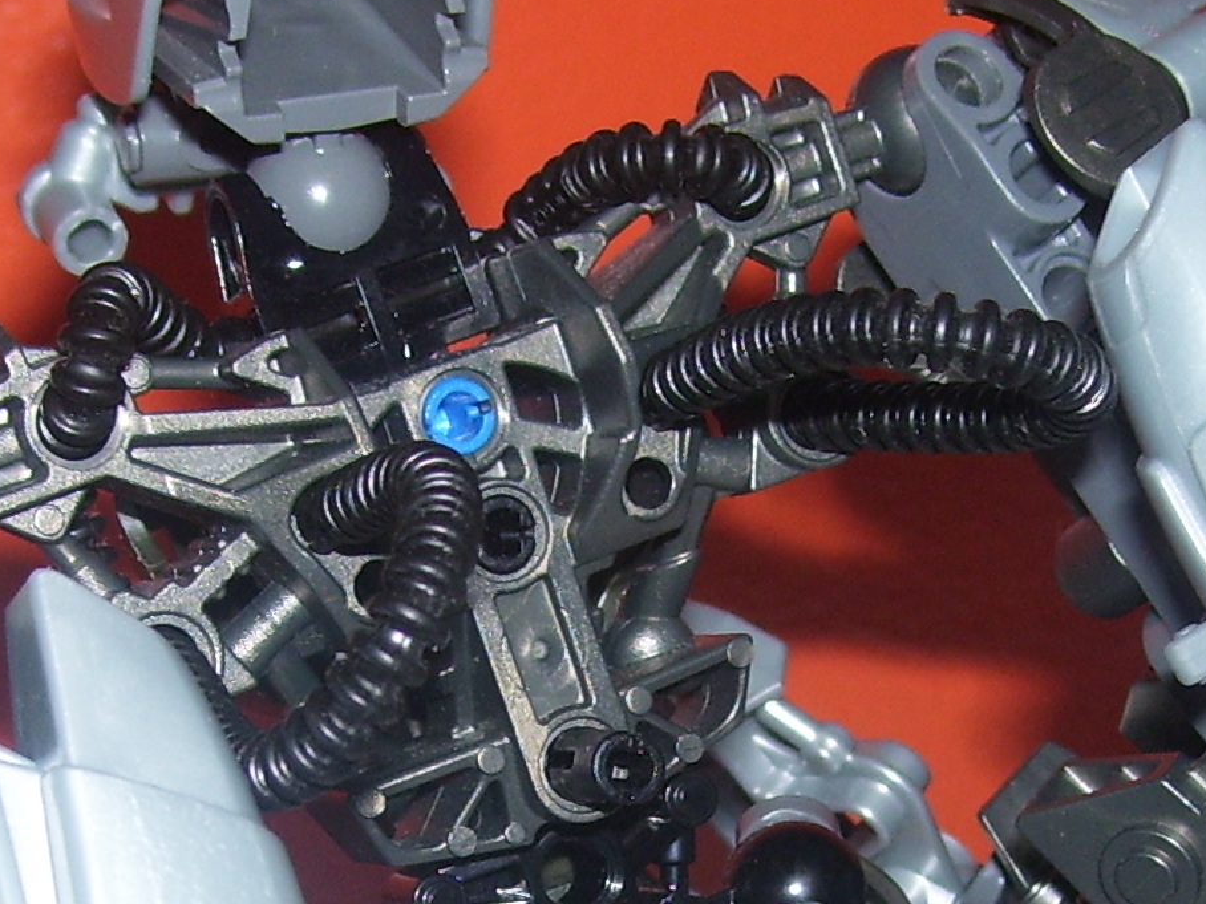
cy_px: 1082
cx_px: 615
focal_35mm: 105
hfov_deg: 18.7
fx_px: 3658
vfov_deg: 13.7
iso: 80
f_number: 2.7
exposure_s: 1/60
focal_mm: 6
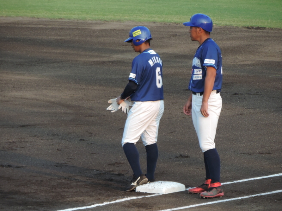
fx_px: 4481
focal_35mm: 550
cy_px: 106
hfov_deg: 3.6
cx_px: 141
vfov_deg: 2.7
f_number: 4.9
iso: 320
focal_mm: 98.1
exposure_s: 1/250
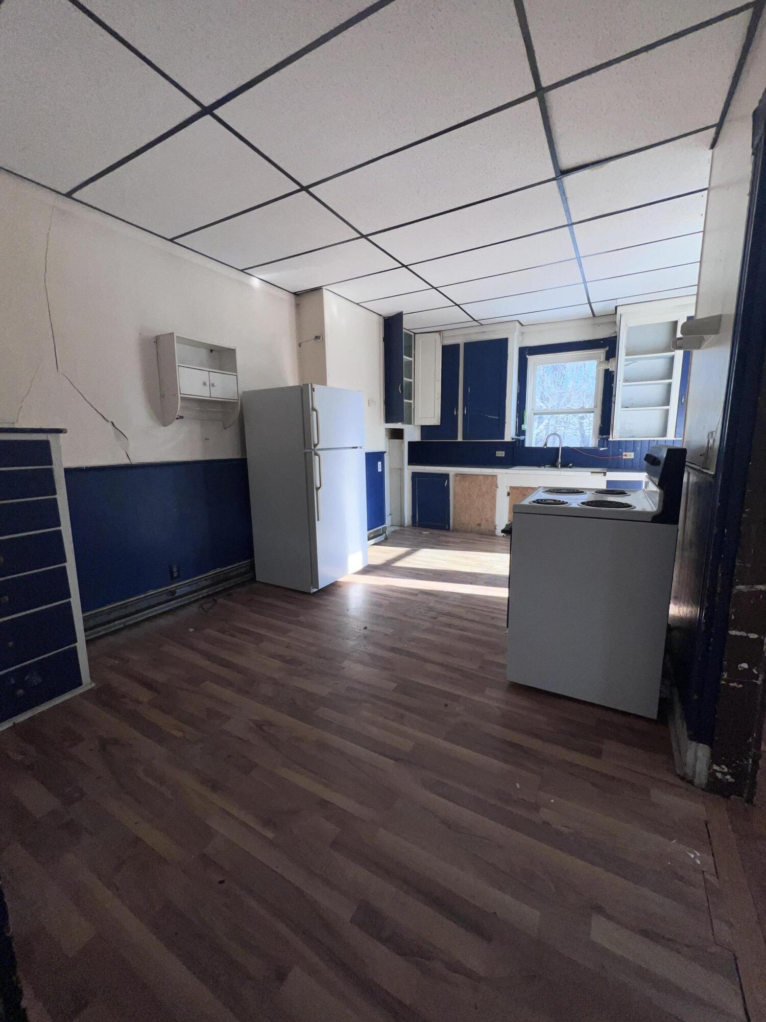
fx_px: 384
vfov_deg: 106.2
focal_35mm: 13
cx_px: 383
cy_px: 511
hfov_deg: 89.9
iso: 25
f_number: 1.8
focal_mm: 1.57
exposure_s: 1/394
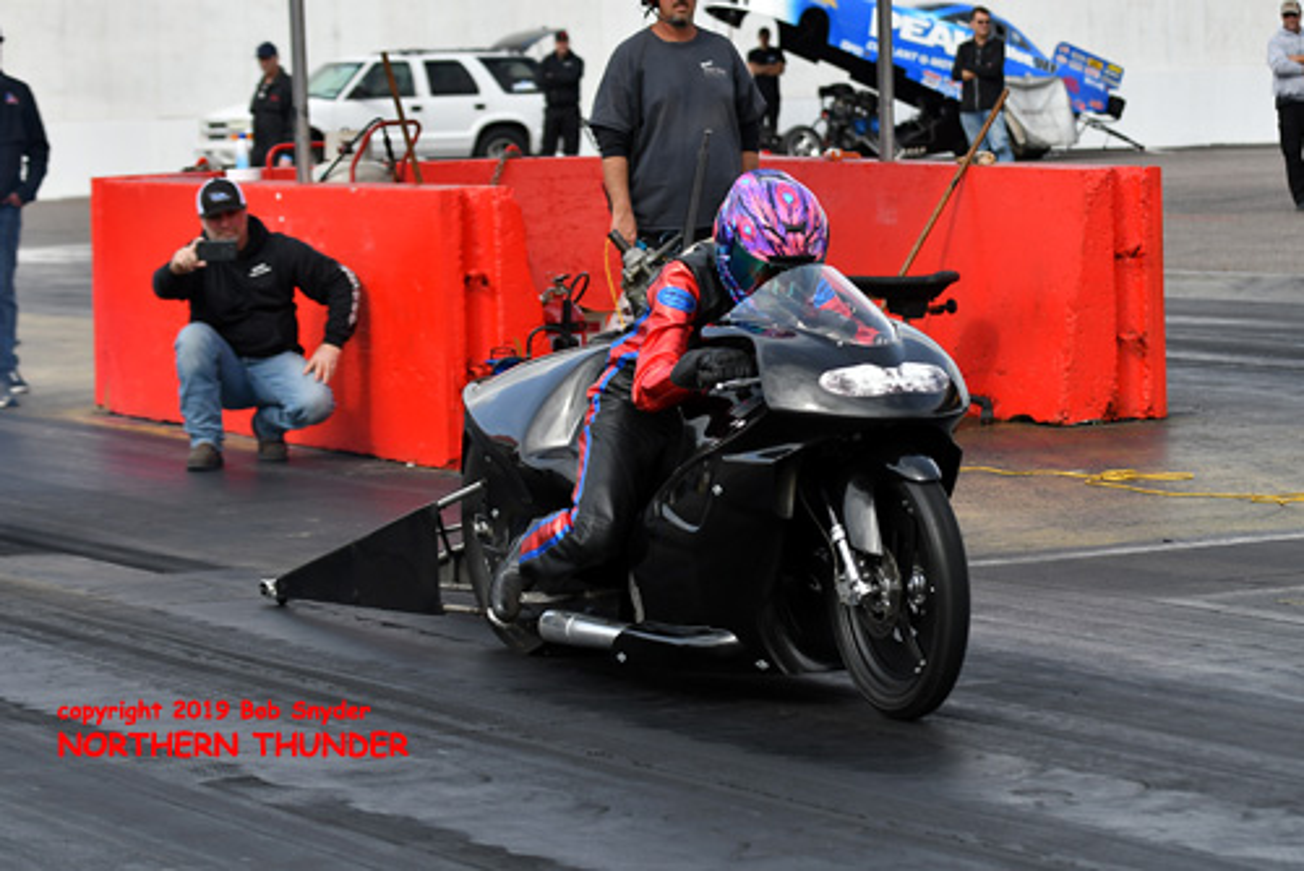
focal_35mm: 105
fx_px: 3805
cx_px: 652
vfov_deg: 13.1
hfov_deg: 19.4
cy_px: 436
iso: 160
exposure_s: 1/1600
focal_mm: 70
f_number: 5.6
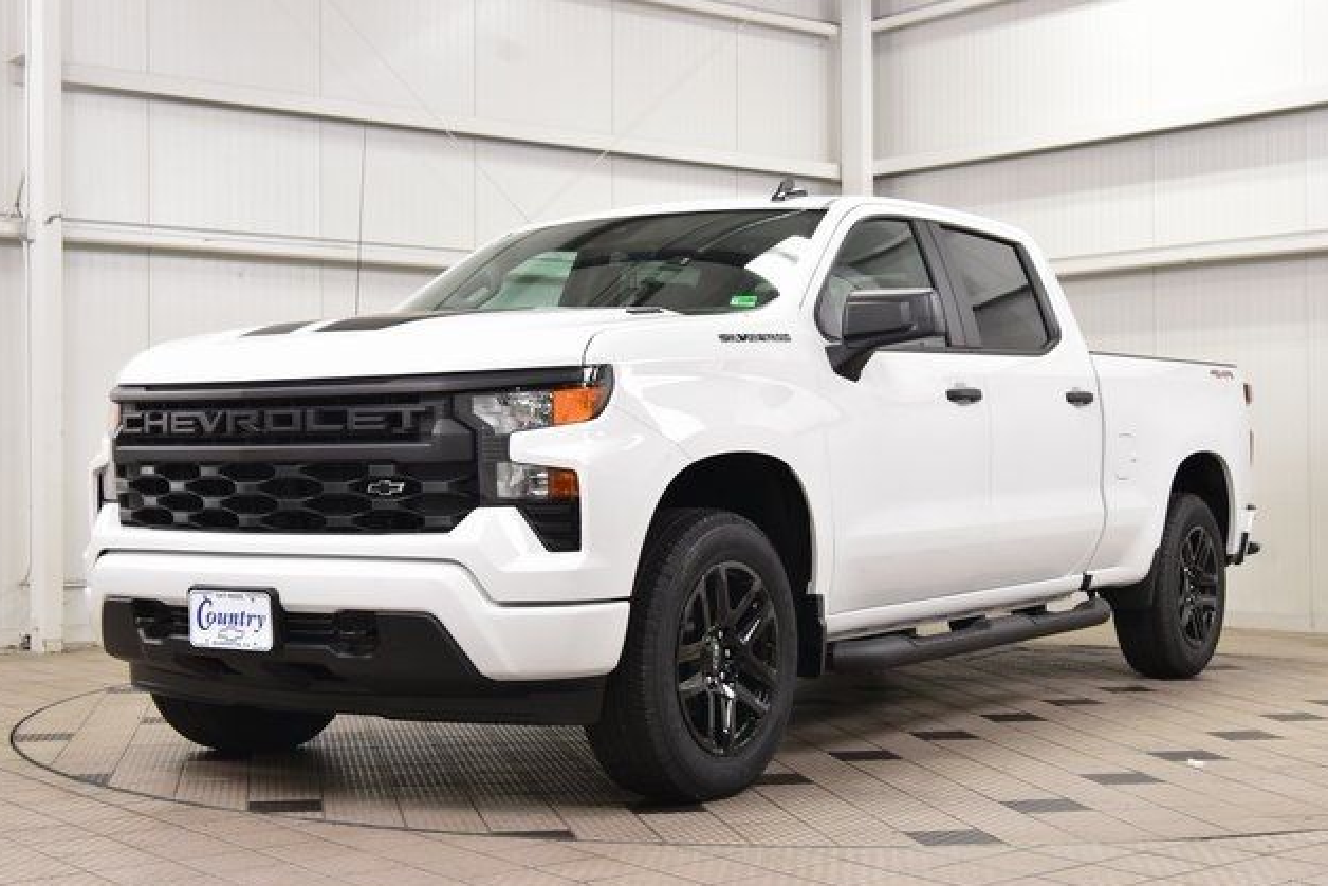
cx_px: 662
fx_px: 1974
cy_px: 449
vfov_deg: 25.3
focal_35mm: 54
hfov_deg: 37.2
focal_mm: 35
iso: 1600
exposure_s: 1/60
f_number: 8
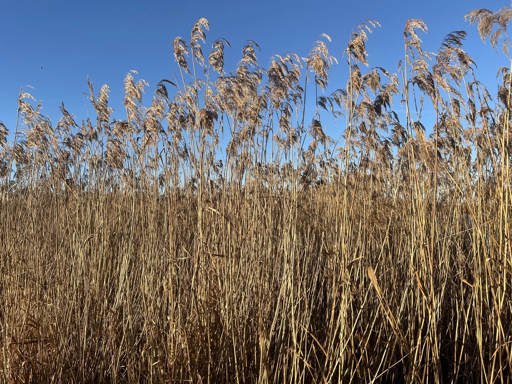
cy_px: 192
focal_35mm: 26
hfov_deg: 67.3
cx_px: 256
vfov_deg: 53.1
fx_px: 385
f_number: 1.5
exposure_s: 1/2299
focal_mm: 5.7
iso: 50
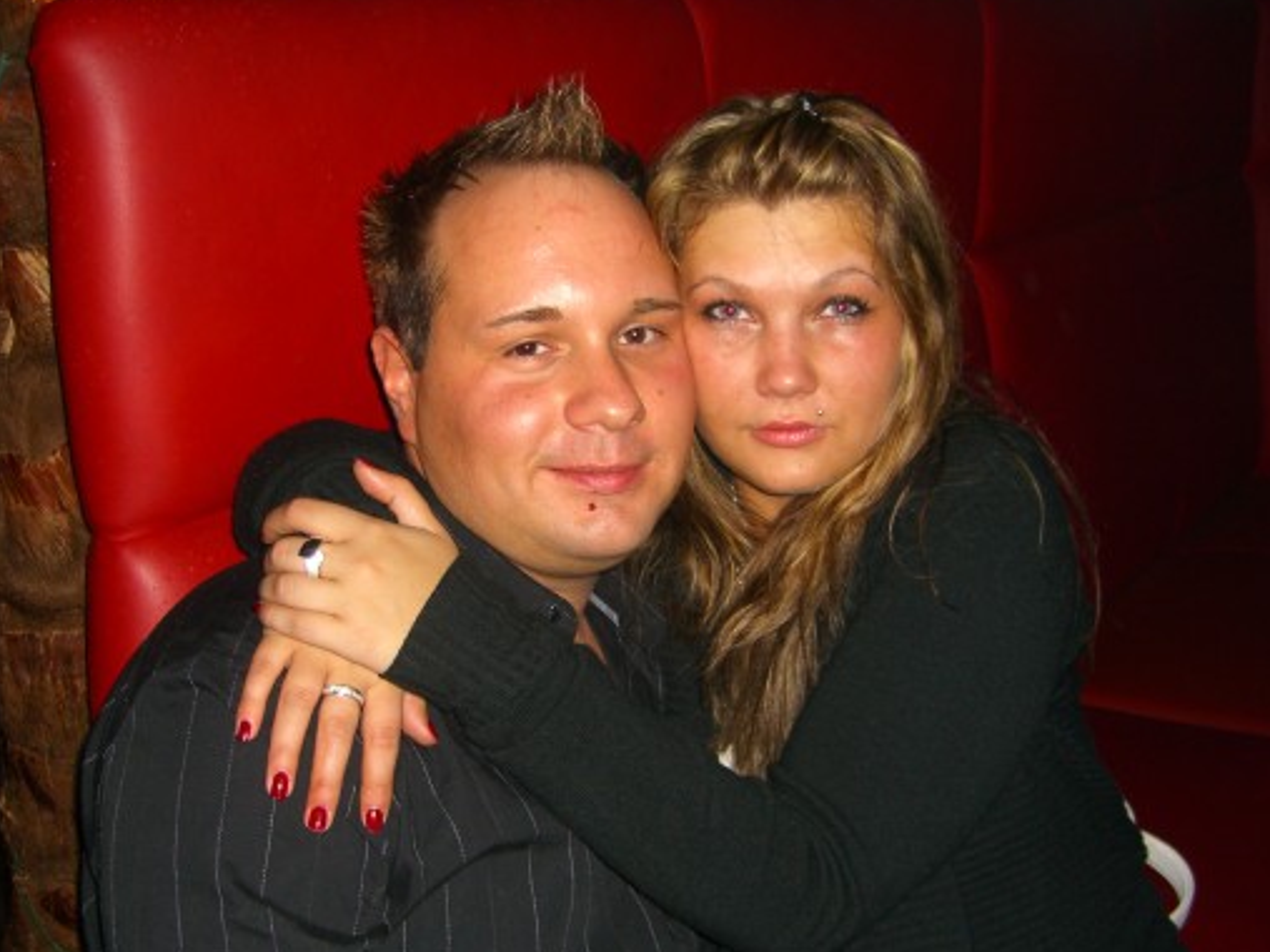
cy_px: 526
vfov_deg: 32.1
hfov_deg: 42.1
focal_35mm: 45
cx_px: 604
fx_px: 1651
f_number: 2.8
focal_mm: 7.9
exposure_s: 1/60
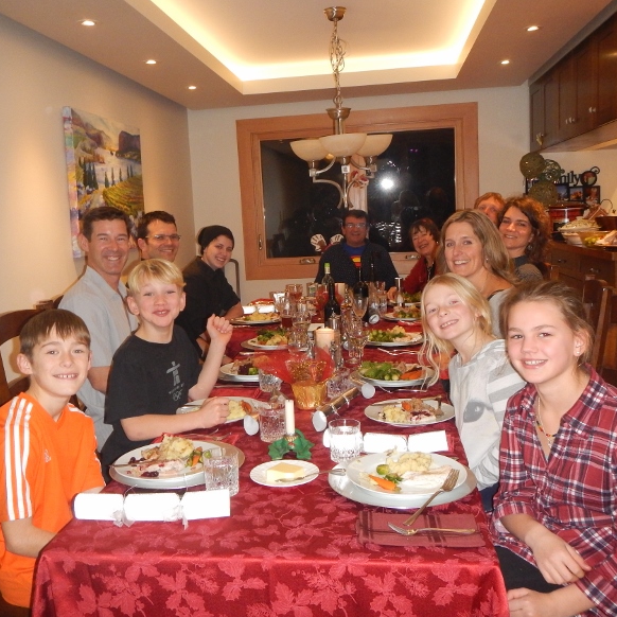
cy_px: 310
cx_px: 288
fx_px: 686
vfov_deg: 48.5
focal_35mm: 34
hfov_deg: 48.4
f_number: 3.9
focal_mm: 5
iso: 450
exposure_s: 1/30
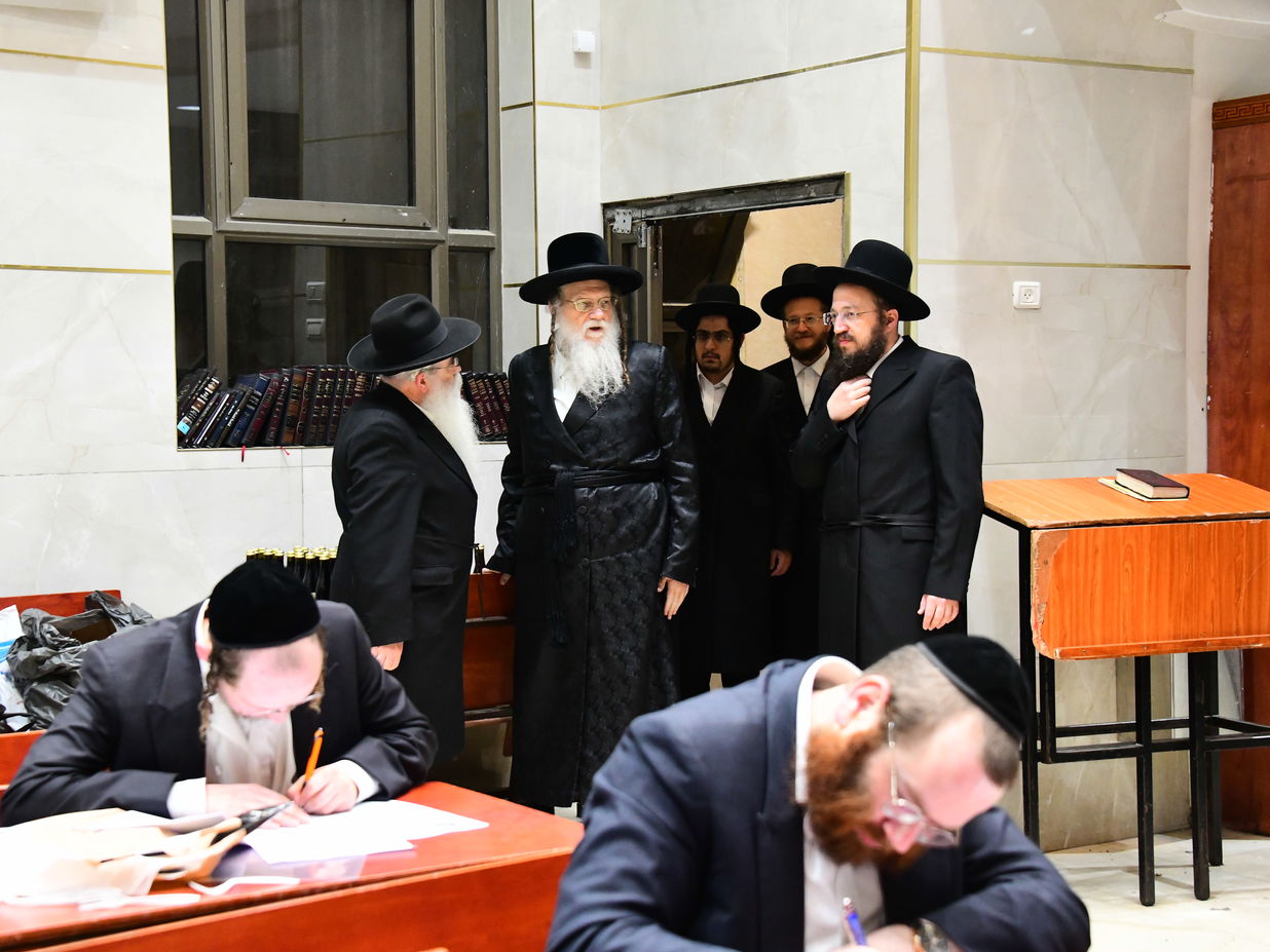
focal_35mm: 61
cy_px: 476
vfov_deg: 24.0
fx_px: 2238
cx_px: 604
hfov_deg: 31.7
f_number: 5.6
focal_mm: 56
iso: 5000
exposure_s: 1/160
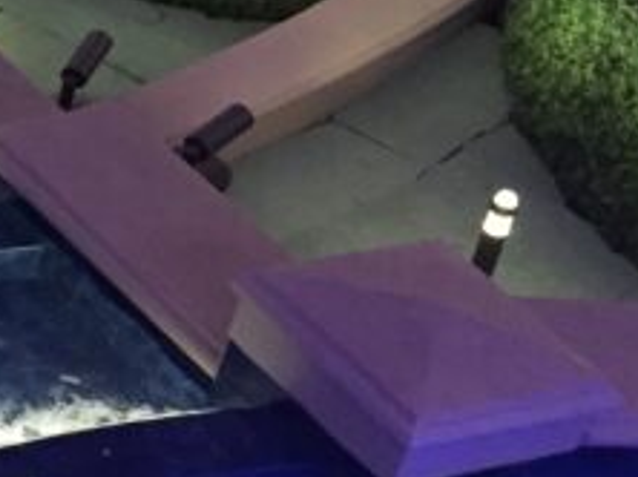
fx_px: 2467
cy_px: 69
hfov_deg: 12.6
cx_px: -710
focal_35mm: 134
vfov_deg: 11.0
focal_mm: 4.15
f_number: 2.2
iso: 250
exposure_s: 1/30
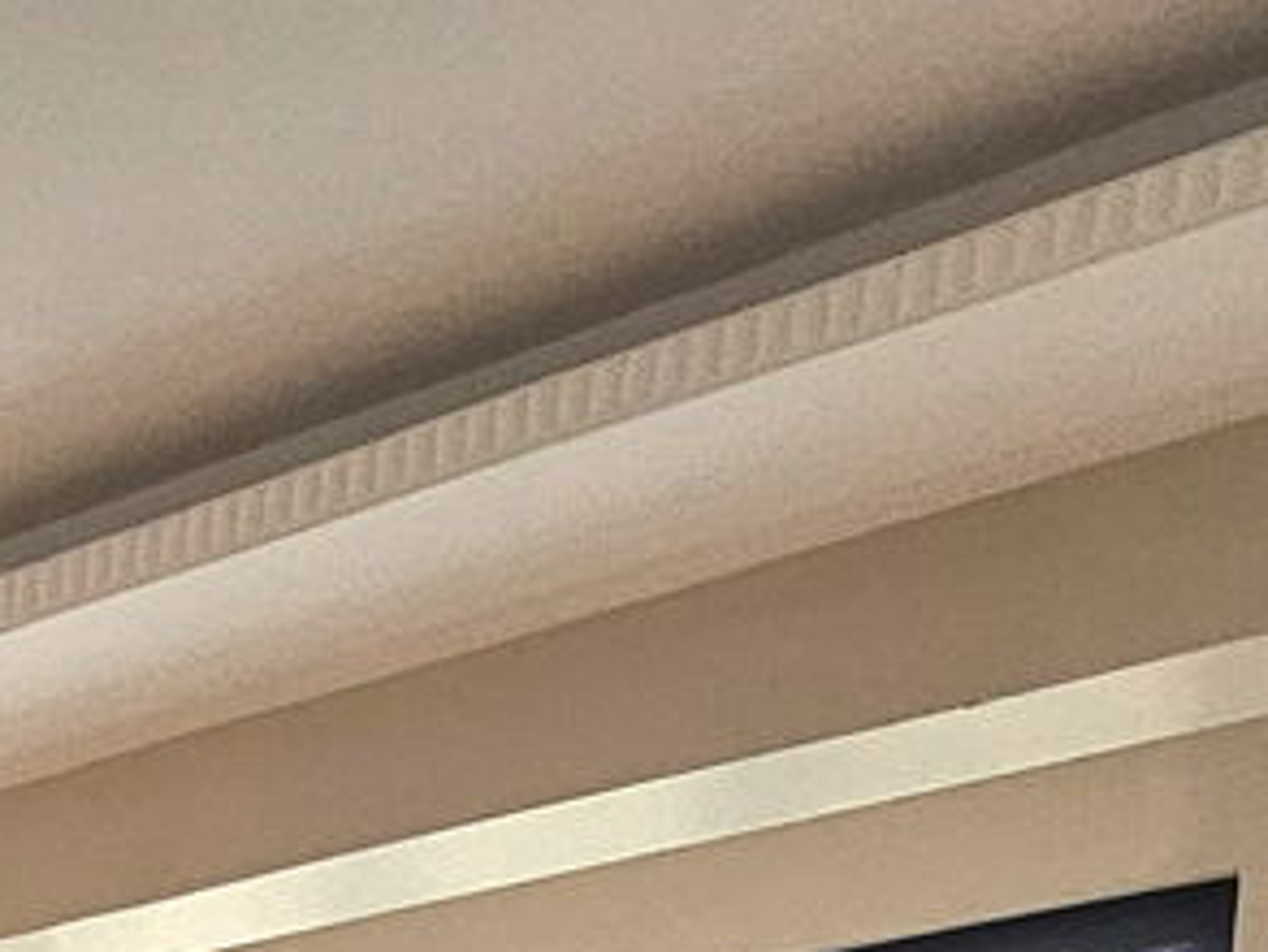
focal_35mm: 71
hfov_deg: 24.4
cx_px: -325
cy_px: 2250
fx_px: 2602
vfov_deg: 14.3
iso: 100
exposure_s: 1/192
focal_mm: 2.2
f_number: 2.2
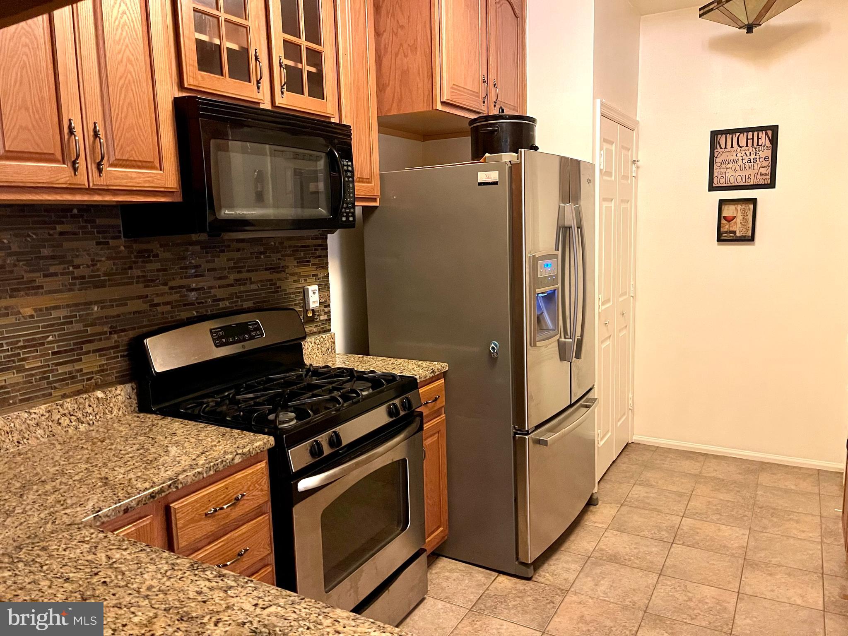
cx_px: 424
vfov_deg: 53.1
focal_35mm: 26
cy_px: 318
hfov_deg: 67.3
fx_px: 637
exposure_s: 1/30
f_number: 1.6
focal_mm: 5.1
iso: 640
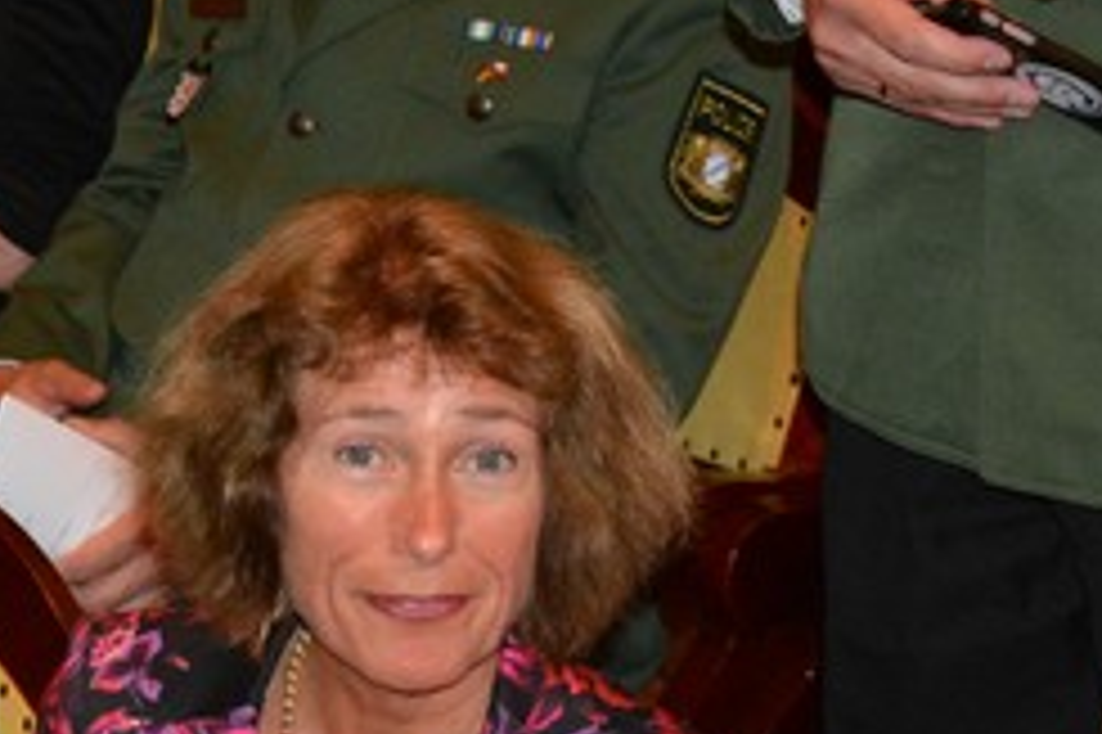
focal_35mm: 157
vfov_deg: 8.7
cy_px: 128
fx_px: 4803
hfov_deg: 12.8
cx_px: -166
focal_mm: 32
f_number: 4.2
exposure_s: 1/60
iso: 3200
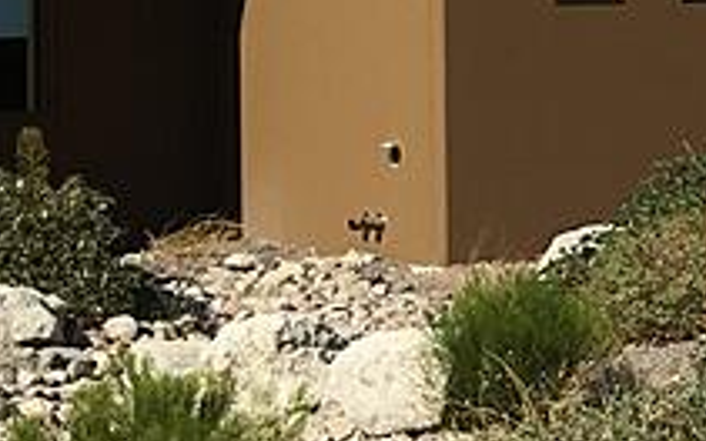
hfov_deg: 11.9
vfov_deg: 8.7
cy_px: -114
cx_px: 1576
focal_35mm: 149
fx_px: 2868
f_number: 2.2
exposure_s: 1/3597
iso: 32
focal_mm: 4.15
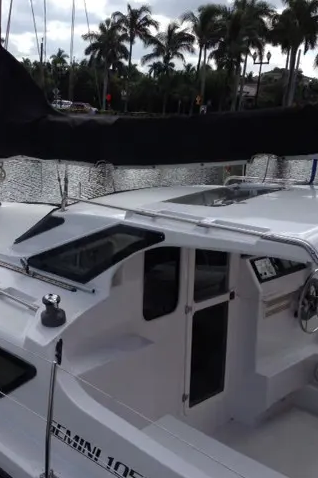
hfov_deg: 28.4
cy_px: 239
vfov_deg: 42.8
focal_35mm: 46
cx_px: 54
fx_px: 610
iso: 50
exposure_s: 1/1695
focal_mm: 4.12
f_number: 2.4
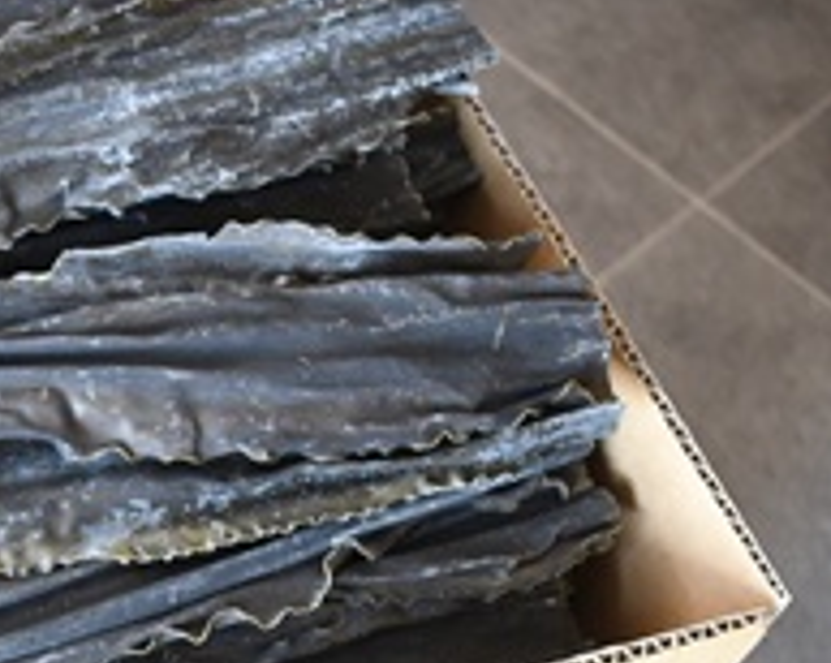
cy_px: 564
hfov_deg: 23.4
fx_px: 1867
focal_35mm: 76
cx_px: -103
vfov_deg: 19.8
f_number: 3.8
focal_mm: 20
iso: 1000
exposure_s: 1/60
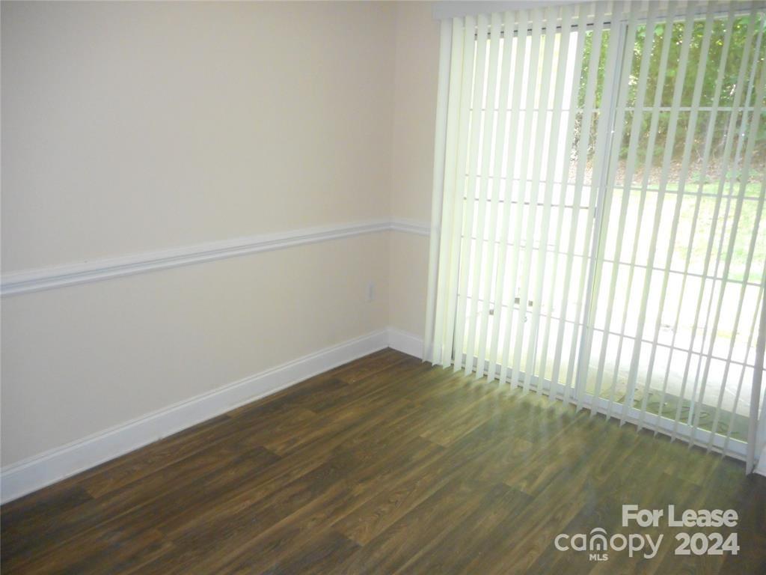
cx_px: 383
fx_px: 553
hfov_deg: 69.4
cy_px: 288
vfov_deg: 54.9
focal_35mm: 25
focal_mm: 4.5
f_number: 3.7
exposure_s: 1/25
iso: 400
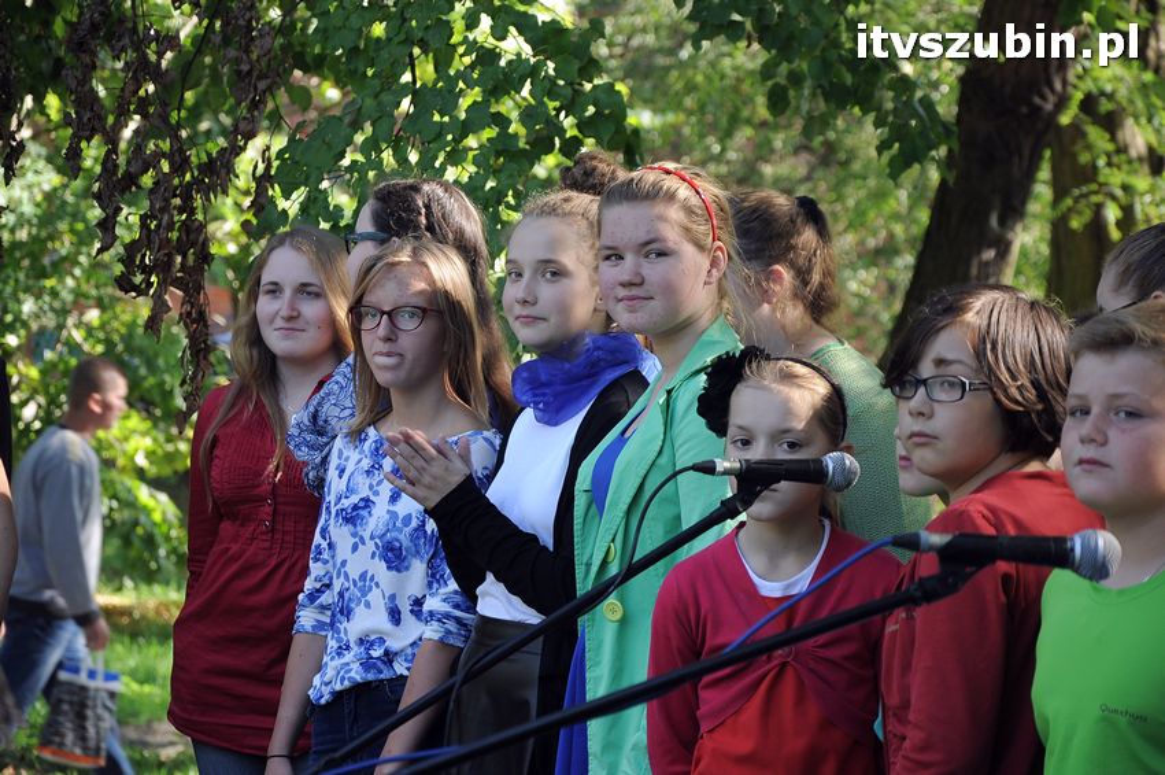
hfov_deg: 13.1
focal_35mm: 158
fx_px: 5092
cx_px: 582
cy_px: 388
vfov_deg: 8.7
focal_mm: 105
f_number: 5.6
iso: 400
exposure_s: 1/125
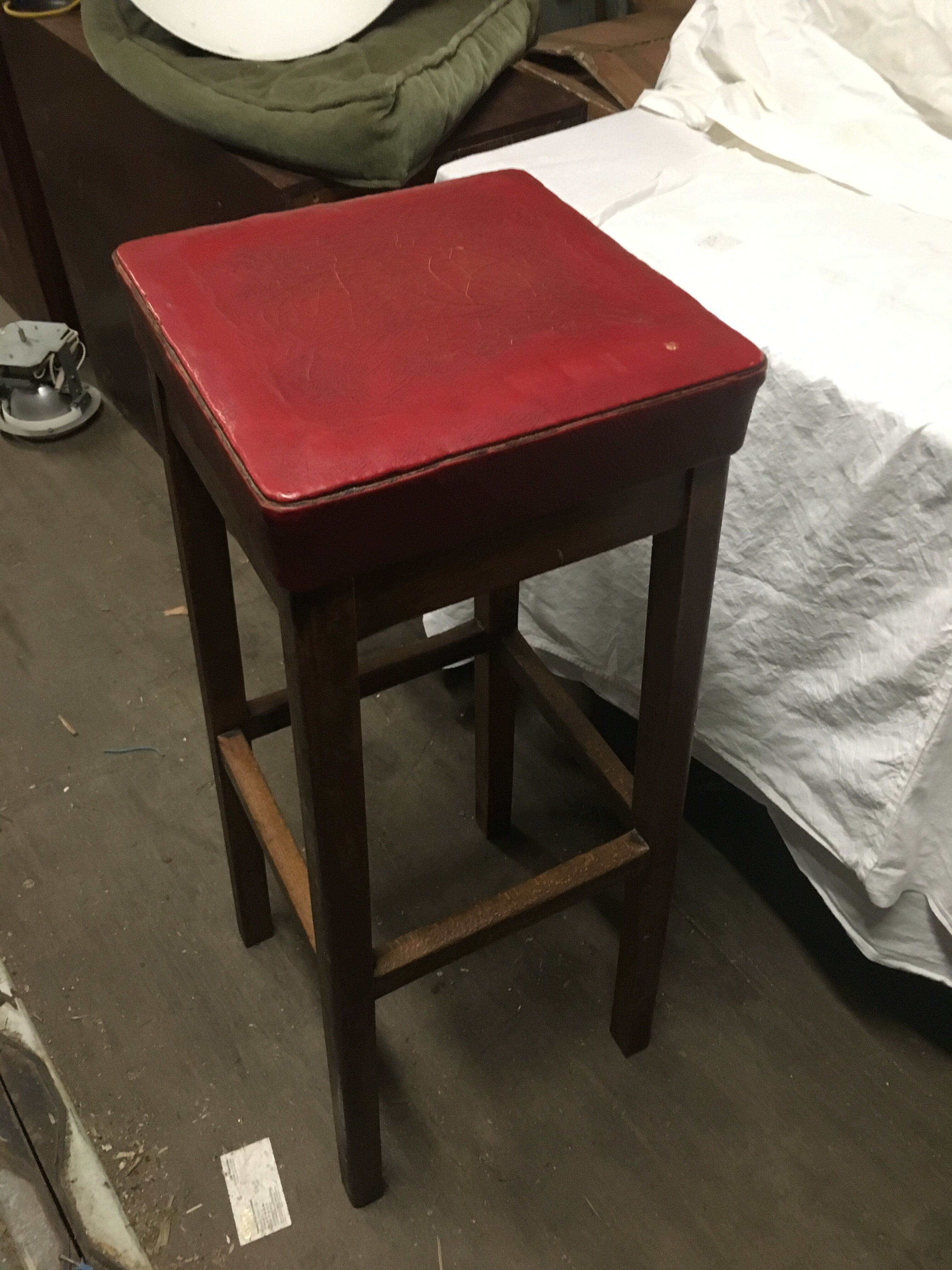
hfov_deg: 48.2
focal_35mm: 29
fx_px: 1063
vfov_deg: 61.7
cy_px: 635
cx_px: 476
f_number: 2.2
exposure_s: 1/17
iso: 250
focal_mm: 4.15
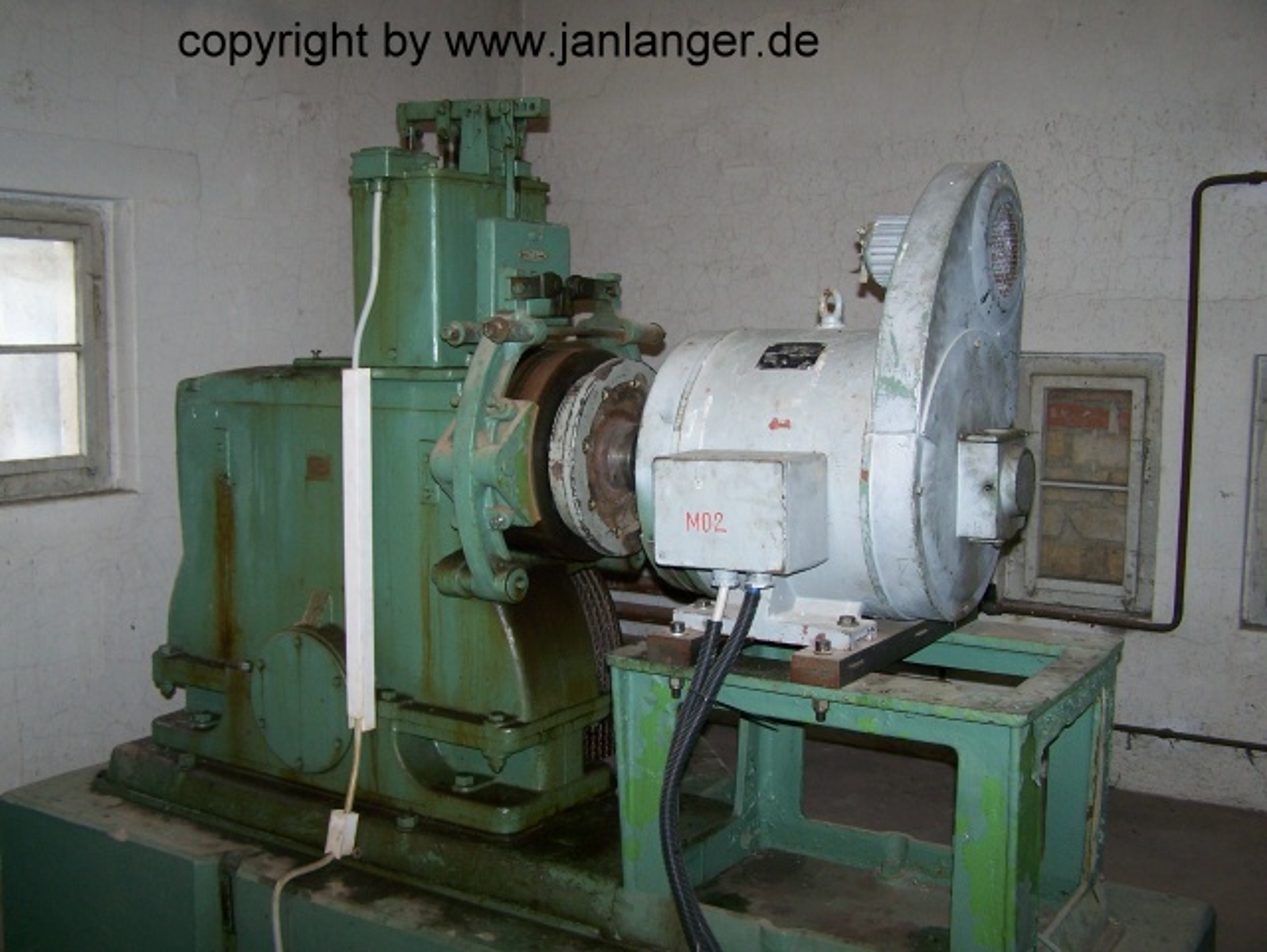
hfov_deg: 48.9
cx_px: 634
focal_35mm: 38
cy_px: 476
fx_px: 1392
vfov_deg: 37.8
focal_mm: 6.3
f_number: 2.8
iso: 100
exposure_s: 1/60
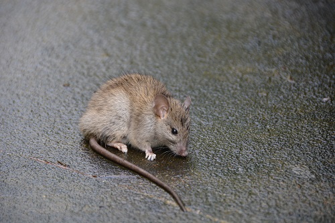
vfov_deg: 4.6
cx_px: 168
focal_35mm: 300
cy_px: 112
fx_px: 2791
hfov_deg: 6.9
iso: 1000
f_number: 5.6
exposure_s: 1/125
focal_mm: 200
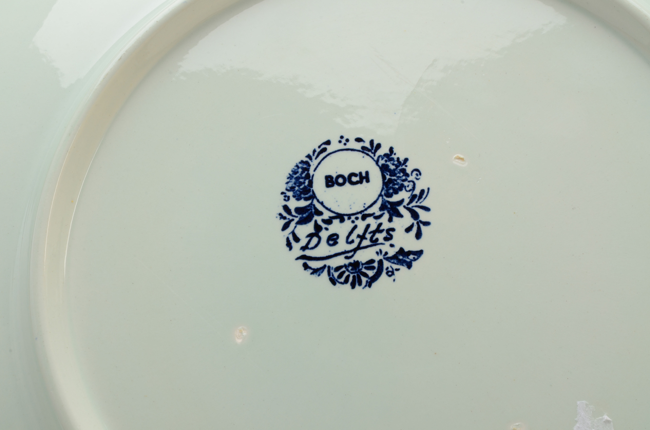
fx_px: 1486
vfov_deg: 16.5
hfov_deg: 24.7
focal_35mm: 82
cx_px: 325
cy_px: 215
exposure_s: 1/160
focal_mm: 55
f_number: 25
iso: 100
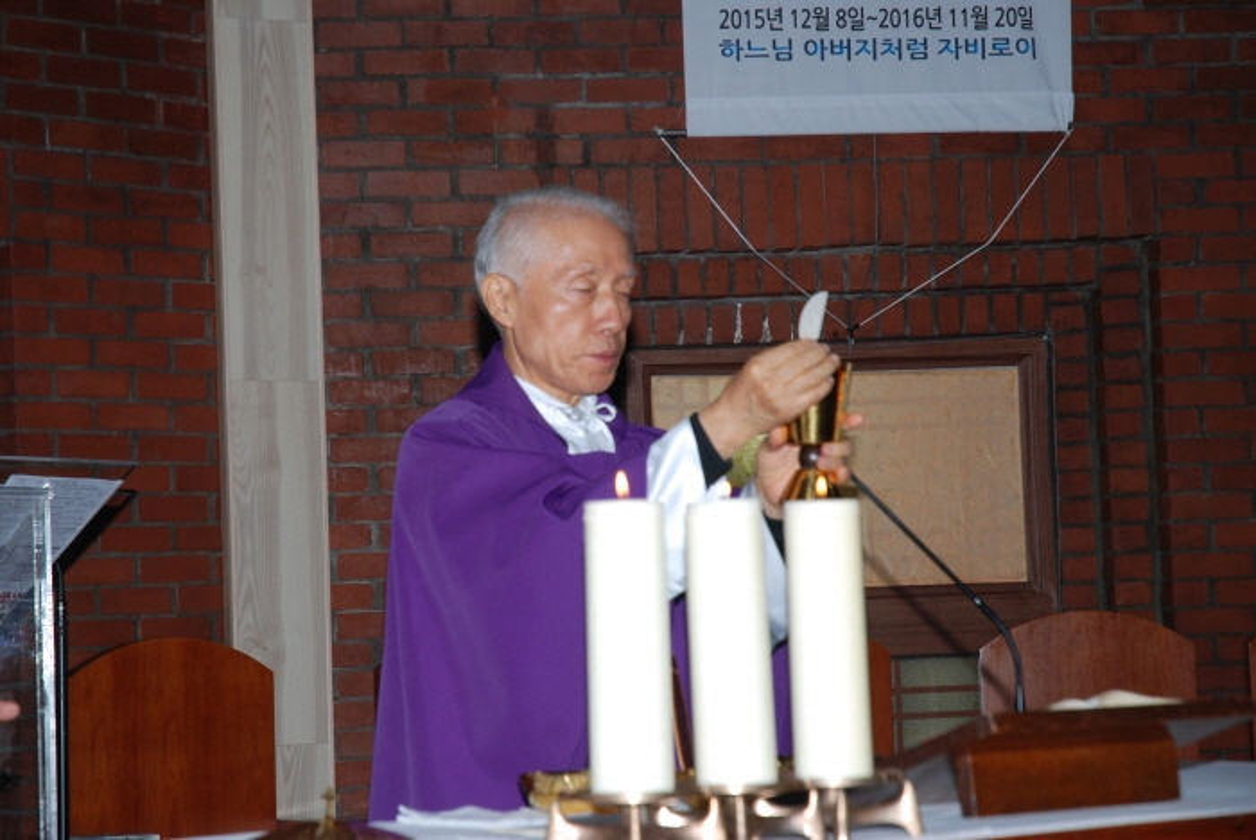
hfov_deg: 21.9
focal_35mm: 93
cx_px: 628
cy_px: 420
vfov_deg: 14.7
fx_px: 3247
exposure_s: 1/60
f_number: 5.6
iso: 200
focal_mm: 62
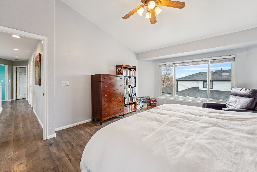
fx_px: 100
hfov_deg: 104.3
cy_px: 86
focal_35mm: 14
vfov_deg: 81.2
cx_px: 128
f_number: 8
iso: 400
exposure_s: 1/20
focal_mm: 14
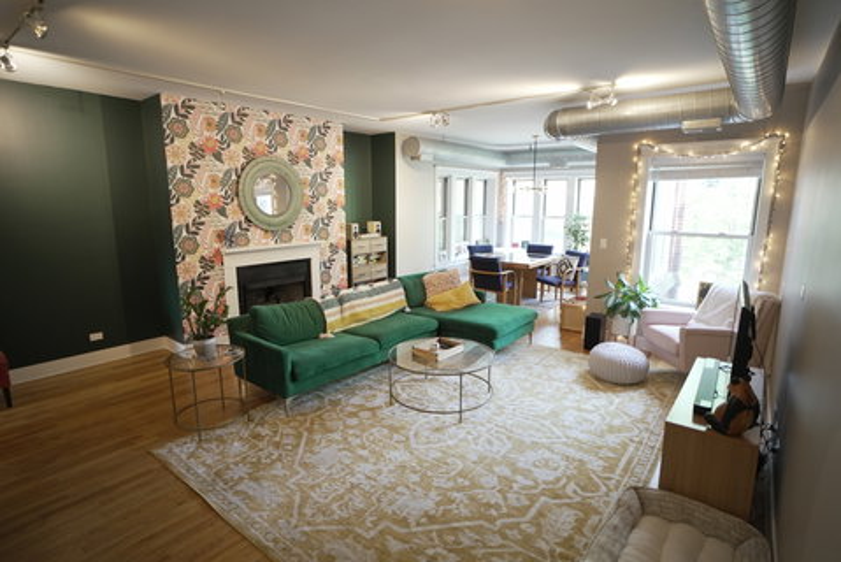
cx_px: 420
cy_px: 281
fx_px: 421
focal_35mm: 18
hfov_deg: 90.0
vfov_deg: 67.5
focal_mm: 18
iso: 2500
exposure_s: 1/125
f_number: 2.8
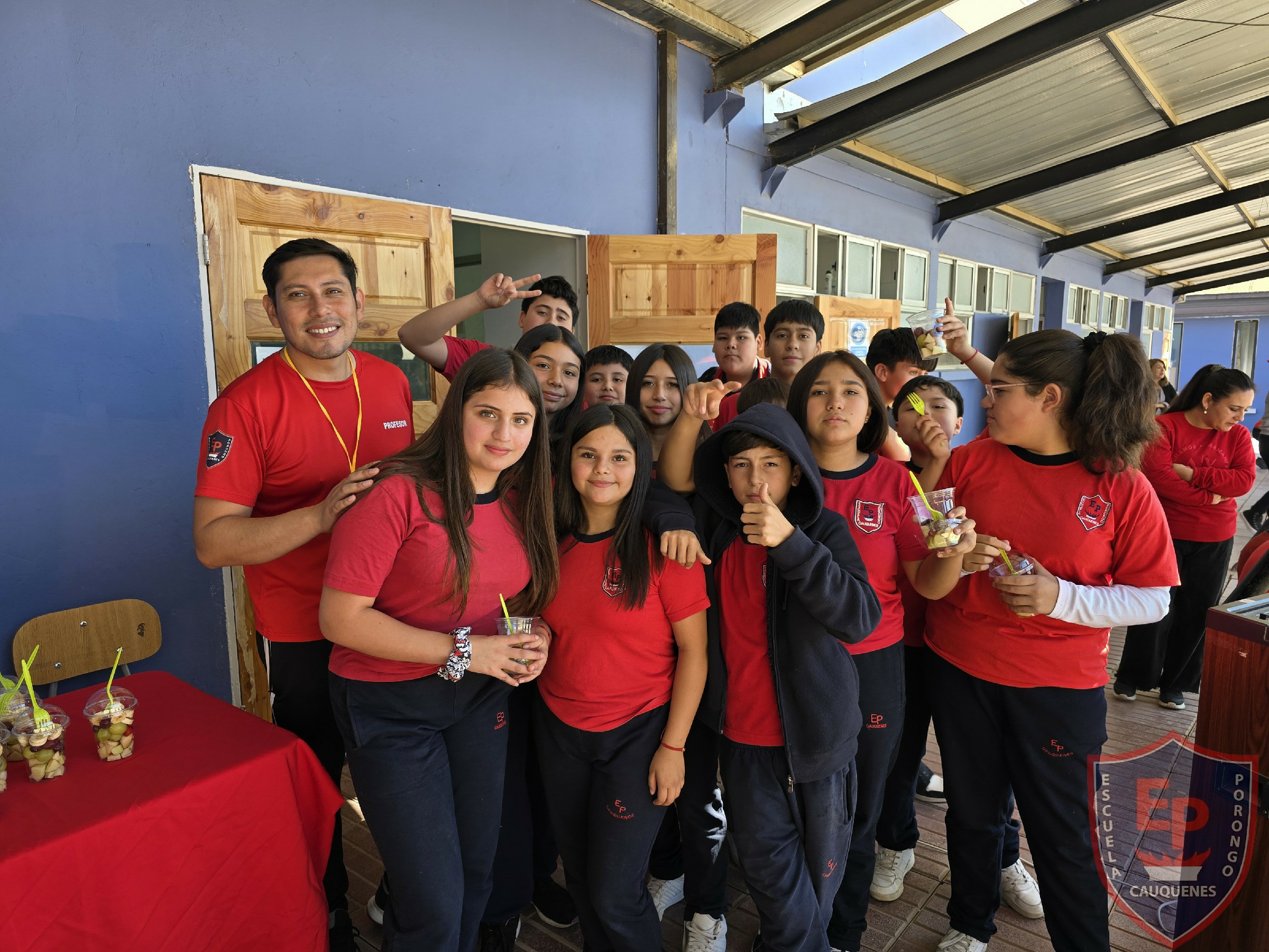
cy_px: 476
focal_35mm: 23
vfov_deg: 58.9
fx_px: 843
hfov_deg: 73.9
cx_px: 634
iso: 25
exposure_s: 1/180
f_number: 1.7
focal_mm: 6.3
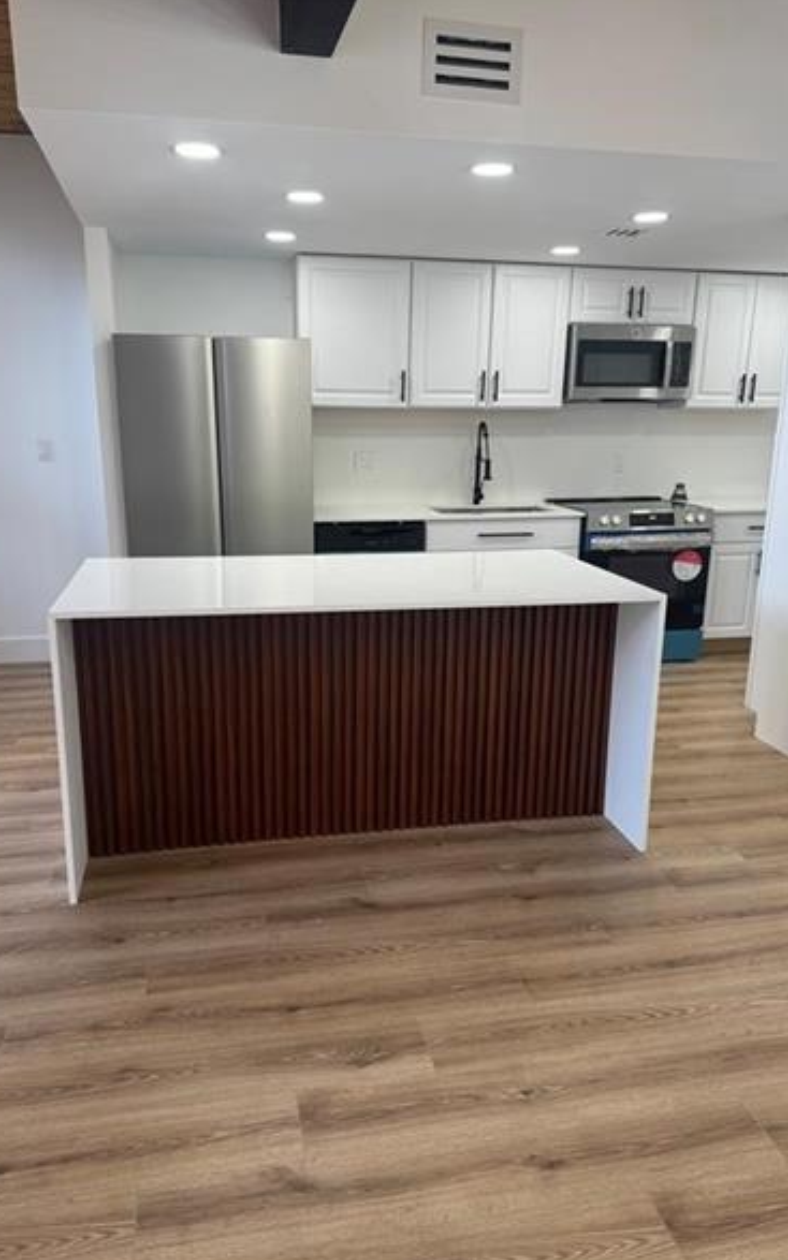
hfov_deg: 47.6
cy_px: 631
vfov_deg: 70.4
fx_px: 893
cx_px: 384
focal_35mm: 26
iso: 80
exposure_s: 1/120
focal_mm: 6.76
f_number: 1.78
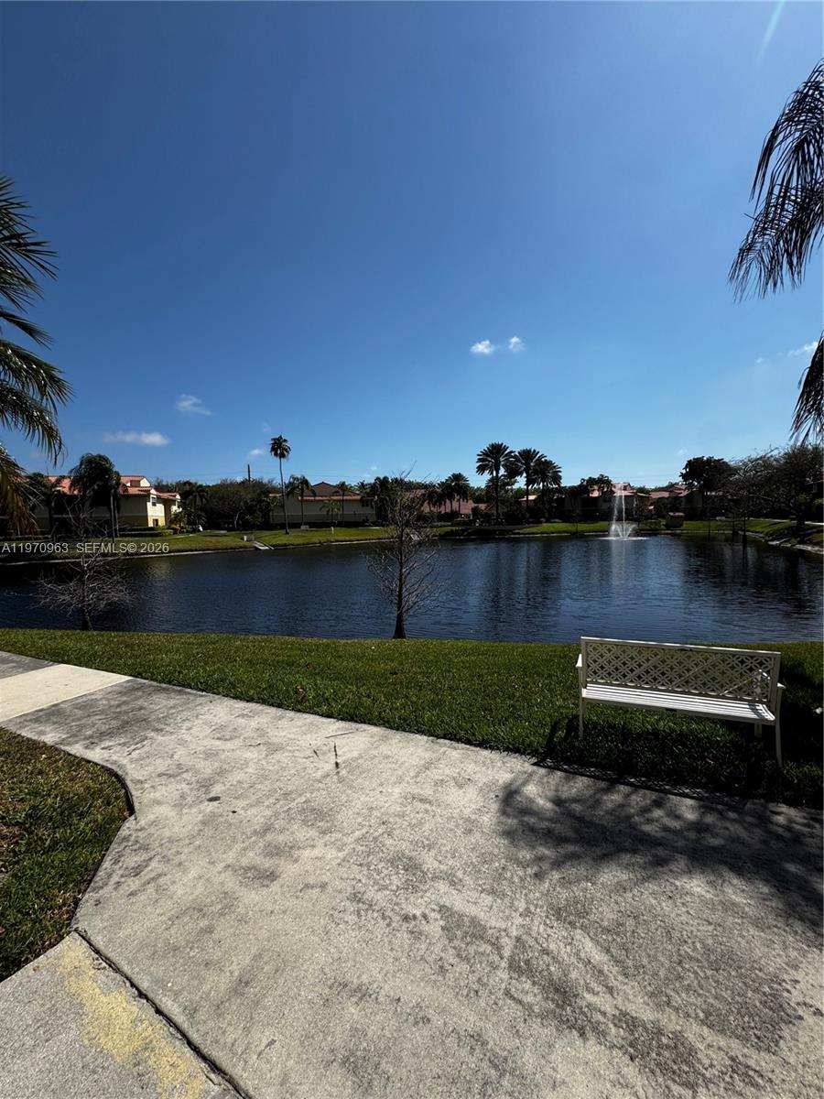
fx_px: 444
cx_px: 412
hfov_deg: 85.7
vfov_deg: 102.1
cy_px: 550
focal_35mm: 14
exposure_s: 1/2874
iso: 50
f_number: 2.2
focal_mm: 2.22
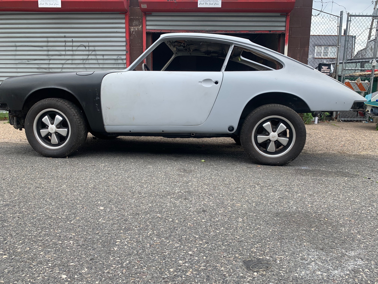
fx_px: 284
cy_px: 142
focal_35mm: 26
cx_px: 189
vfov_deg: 53.1
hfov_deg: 67.3
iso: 25
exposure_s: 1/450
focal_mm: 4.25
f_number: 1.8
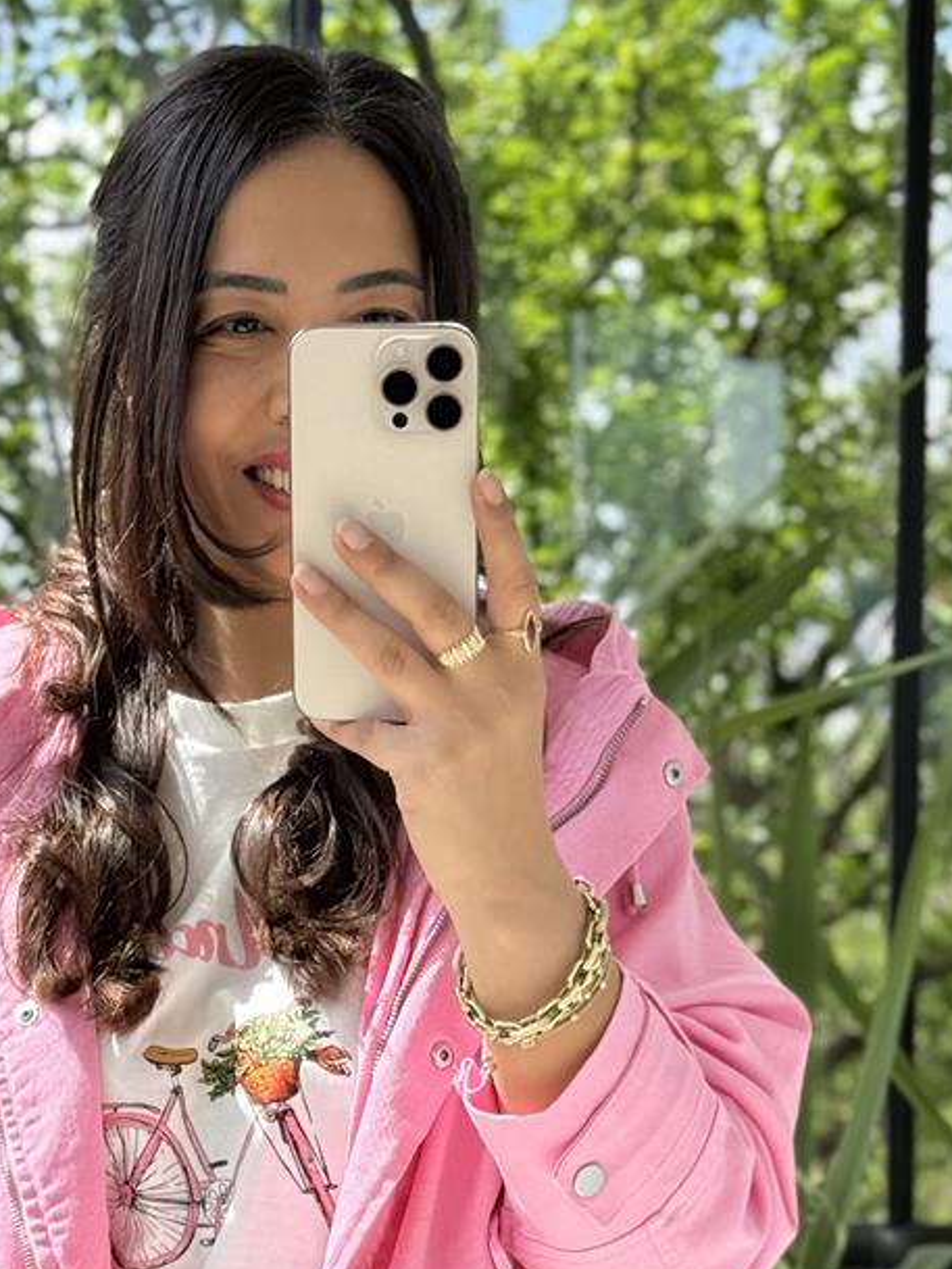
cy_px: 1185
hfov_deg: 14.1
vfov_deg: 18.4
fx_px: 3849
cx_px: 369
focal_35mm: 105
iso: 100
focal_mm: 6.76
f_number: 1.78
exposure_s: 1/975
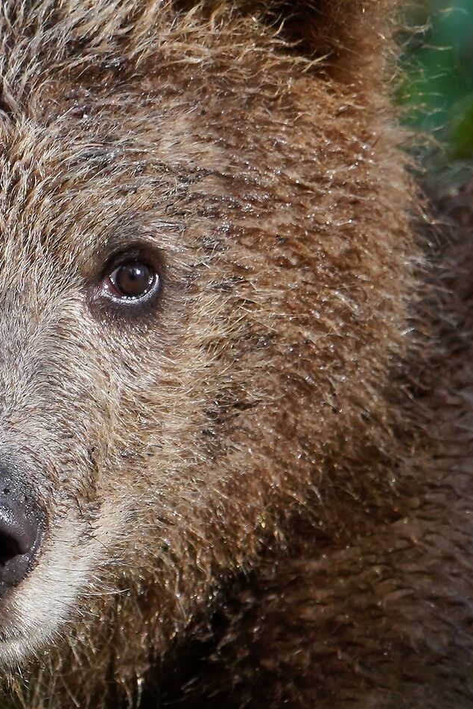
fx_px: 29806
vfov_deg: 1.4
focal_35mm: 1513
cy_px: 489
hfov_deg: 0.9
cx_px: 31
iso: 800
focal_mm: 400
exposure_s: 1/200
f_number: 5.6
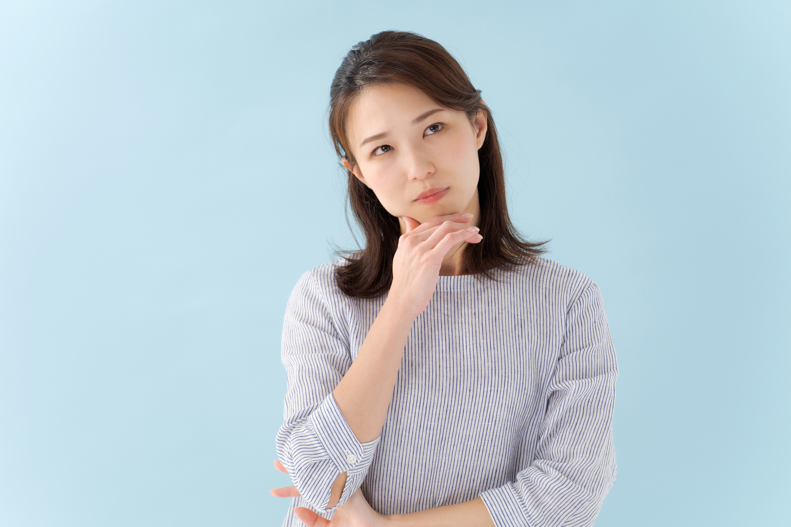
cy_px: 264
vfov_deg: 7.6
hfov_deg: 11.4
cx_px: 396
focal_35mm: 180
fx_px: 3954
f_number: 4
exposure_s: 1/160
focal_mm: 180
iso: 320
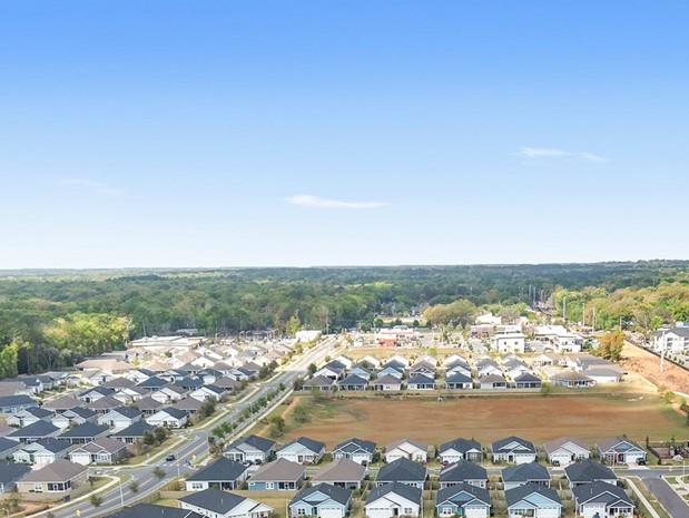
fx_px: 1235
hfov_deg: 30.9
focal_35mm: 62
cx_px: 463
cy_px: 633
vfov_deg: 21.8
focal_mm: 8.67
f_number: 1.8
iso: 140
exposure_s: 1/2500
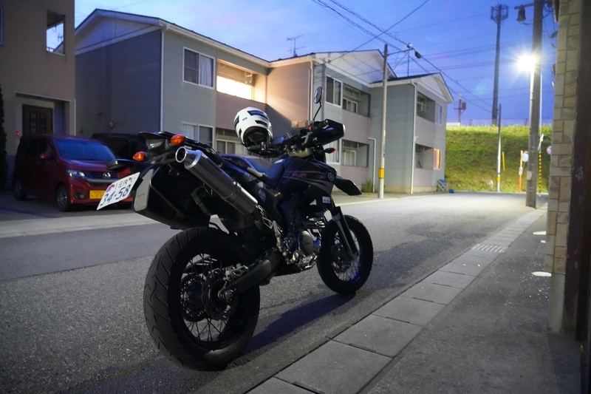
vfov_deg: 53.1
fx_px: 394
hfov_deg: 73.8
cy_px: 197
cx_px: 296
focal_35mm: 24
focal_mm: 24
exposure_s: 1/3
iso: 12800
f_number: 4
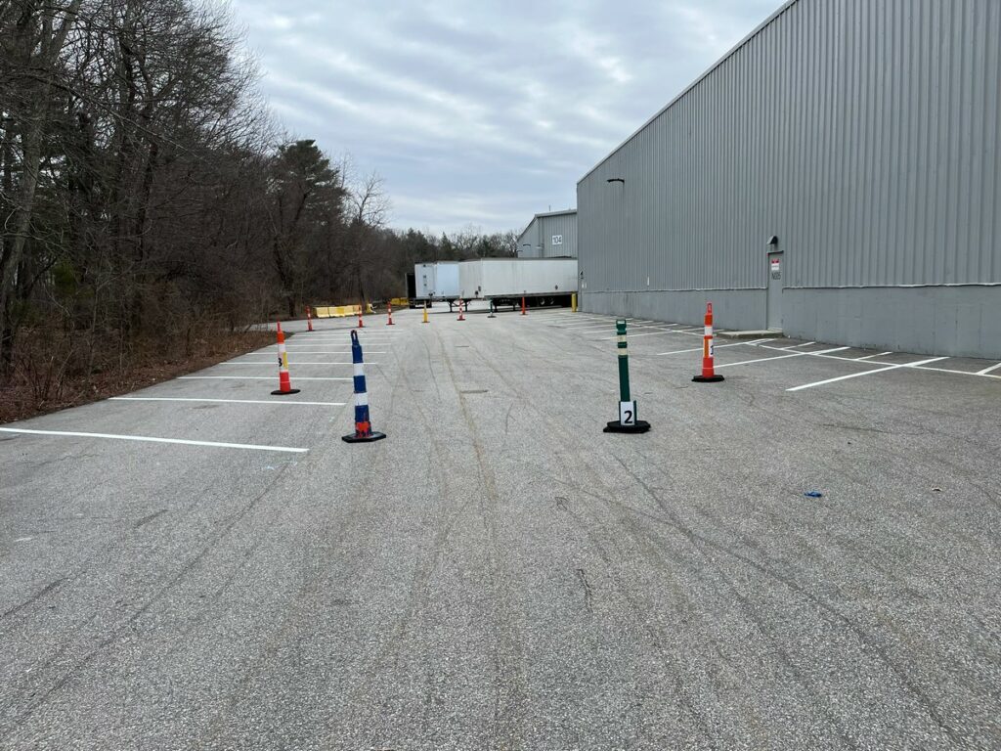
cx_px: 500
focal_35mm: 26
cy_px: 376
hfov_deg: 67.3
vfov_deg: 53.1
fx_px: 752
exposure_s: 1/2309
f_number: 1.6
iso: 50
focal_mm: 5.1
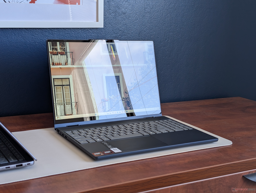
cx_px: 128
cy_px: 96
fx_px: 363
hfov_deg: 38.9
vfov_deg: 29.7
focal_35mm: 49
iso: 22
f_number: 1.68
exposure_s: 1/23.8
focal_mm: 6.9
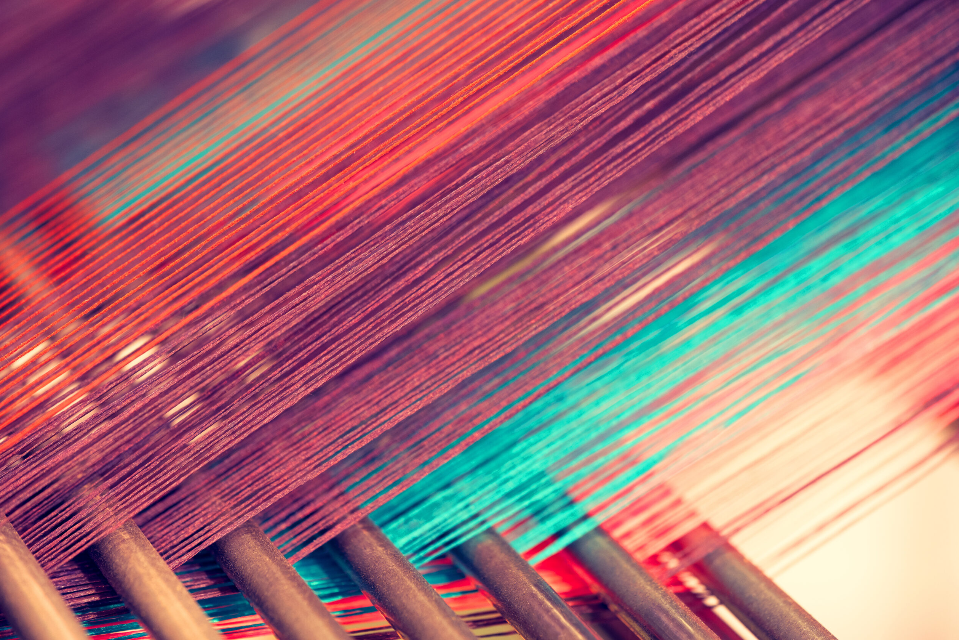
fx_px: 3250
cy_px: 318
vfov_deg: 11.2
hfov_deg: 16.8
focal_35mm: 122
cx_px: 483
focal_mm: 80
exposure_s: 1/5
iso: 800
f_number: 4.5
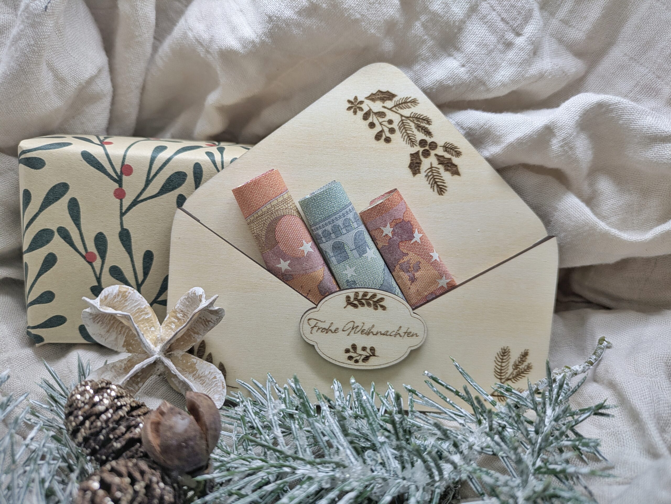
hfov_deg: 69.4
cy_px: 252
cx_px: 336
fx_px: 485
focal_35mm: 25
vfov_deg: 54.9
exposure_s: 1/33.3
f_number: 1.89
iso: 73
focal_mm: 5.43
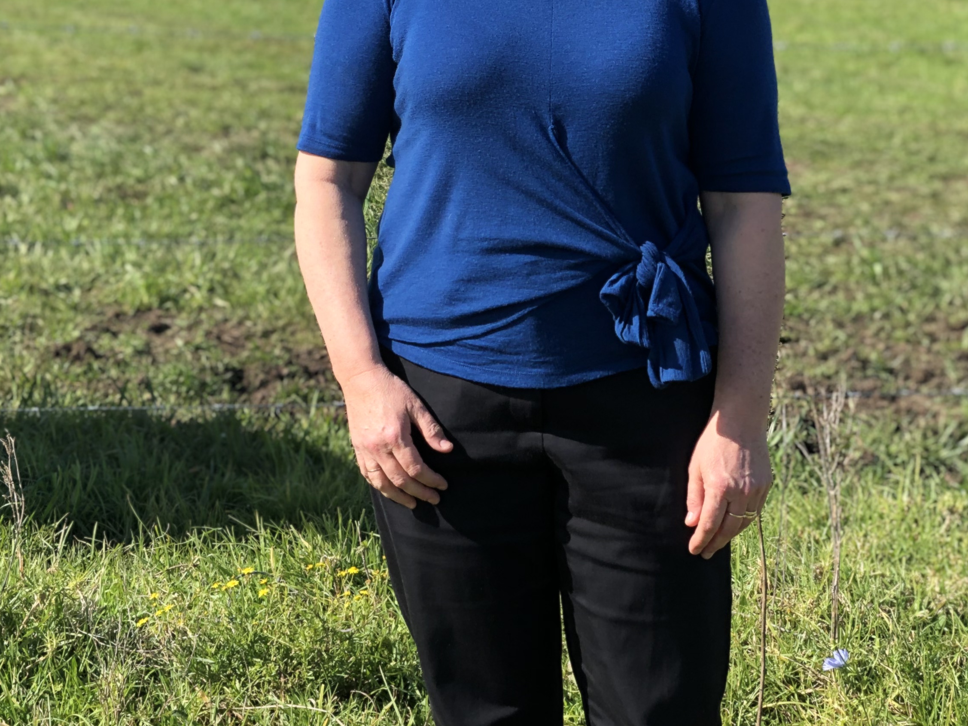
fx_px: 2601
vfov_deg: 15.8
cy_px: 164
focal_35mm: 93
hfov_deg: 20.8
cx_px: 188
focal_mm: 6
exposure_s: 1/738
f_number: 2.4
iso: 16
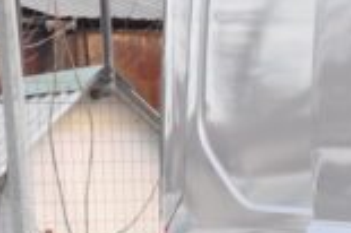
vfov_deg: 5.5
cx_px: 1089
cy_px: 258
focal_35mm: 247
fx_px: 2409
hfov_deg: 7.3
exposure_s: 1/160
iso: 500
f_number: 6.3
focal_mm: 25
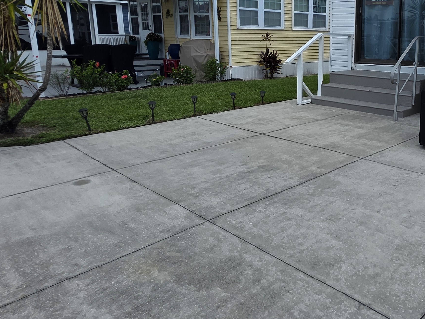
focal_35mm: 30
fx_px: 368
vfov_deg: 46.5
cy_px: 125
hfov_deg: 56.9
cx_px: 320
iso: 40
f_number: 1.9
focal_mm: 2.2
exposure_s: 1/2890
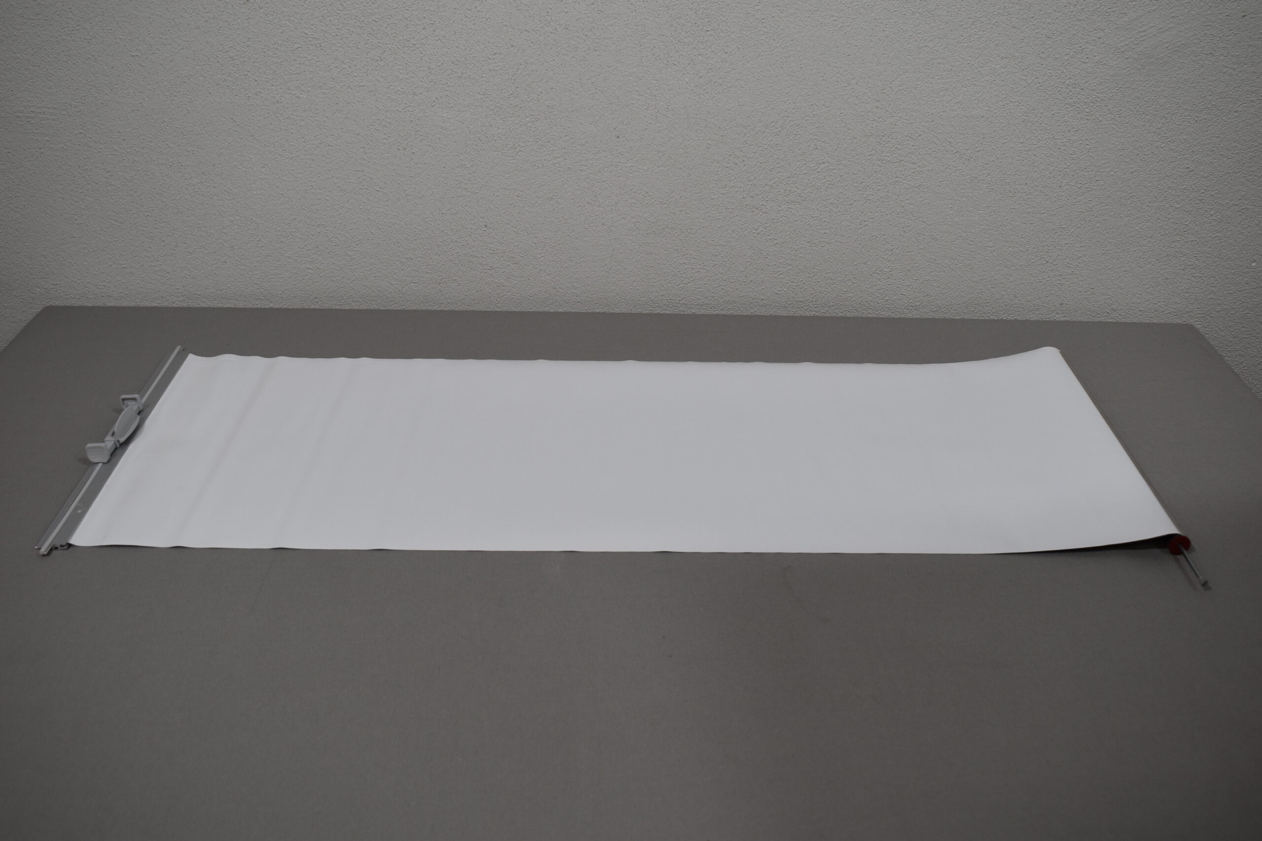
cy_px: 420
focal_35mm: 36
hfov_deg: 53.1
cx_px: 631
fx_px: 1262
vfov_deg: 36.9
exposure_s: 1/125
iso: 220
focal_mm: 24
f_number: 5.6
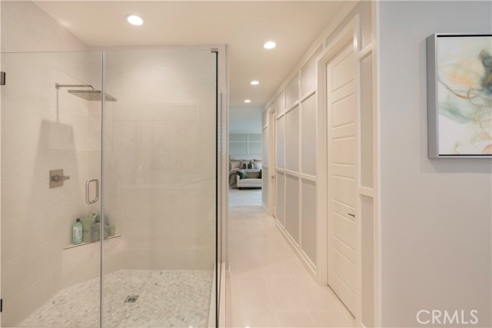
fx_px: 219
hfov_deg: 96.7
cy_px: 164
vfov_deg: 73.8
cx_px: 246
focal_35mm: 16
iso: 160
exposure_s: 1/4
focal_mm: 16
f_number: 10
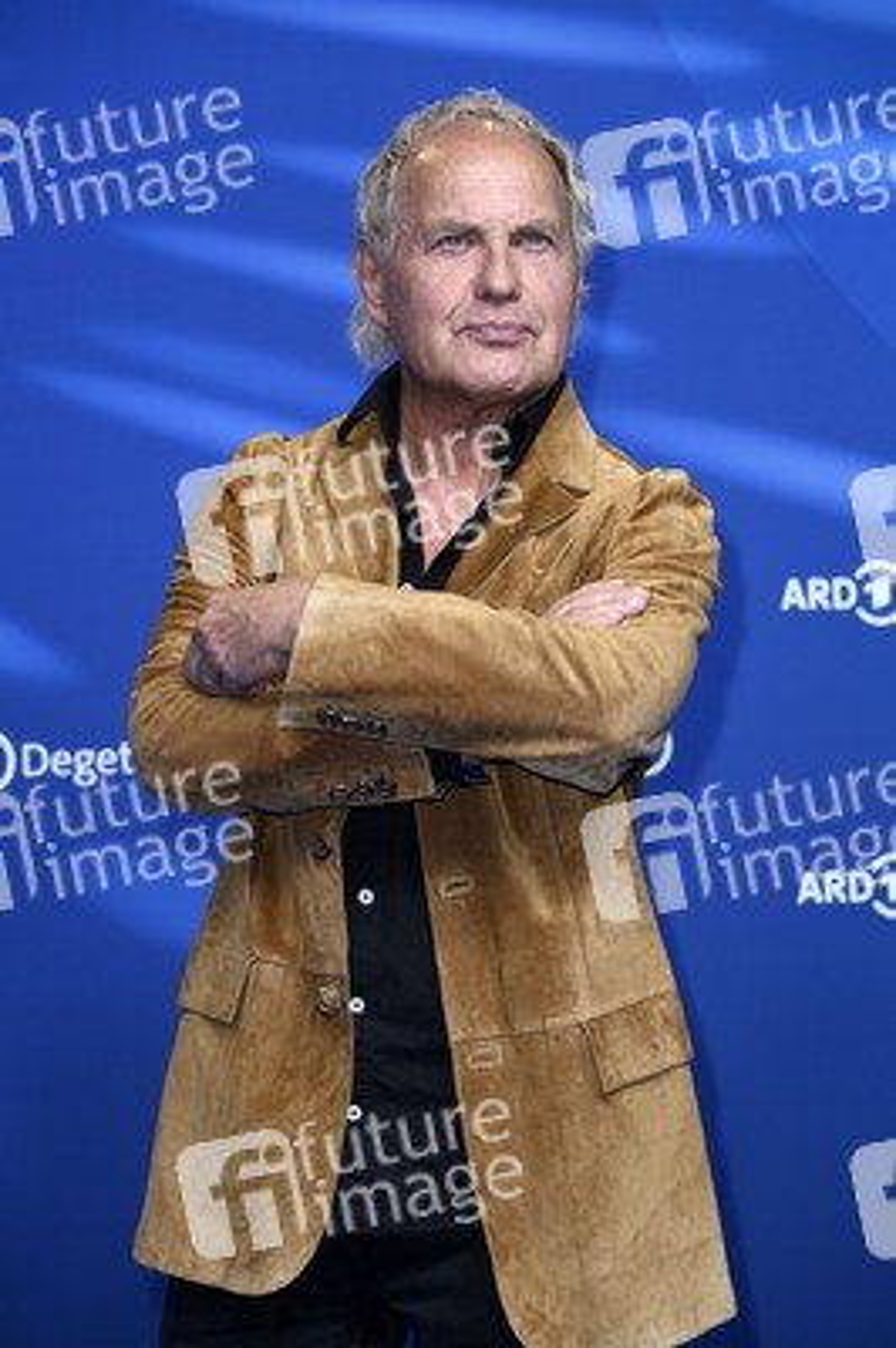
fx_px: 4562
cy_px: 674
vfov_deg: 16.8
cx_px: 448
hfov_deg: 11.2
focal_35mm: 122
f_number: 5.6
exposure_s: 1/250
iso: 1250
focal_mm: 122
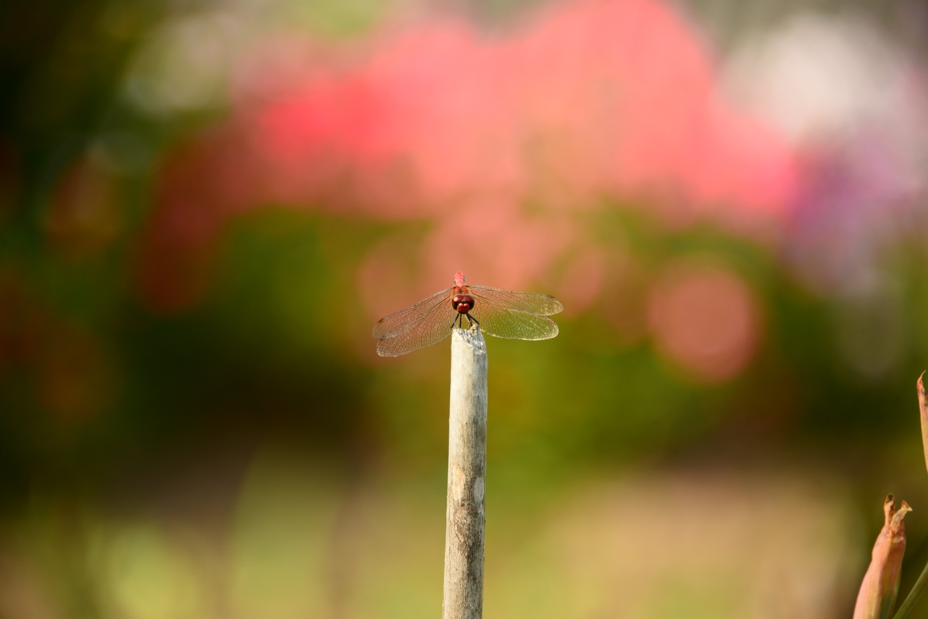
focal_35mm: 300
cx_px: 464
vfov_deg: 4.6
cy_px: 310
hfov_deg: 6.9
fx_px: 7734
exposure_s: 1/320
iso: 200
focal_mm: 300
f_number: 5.6
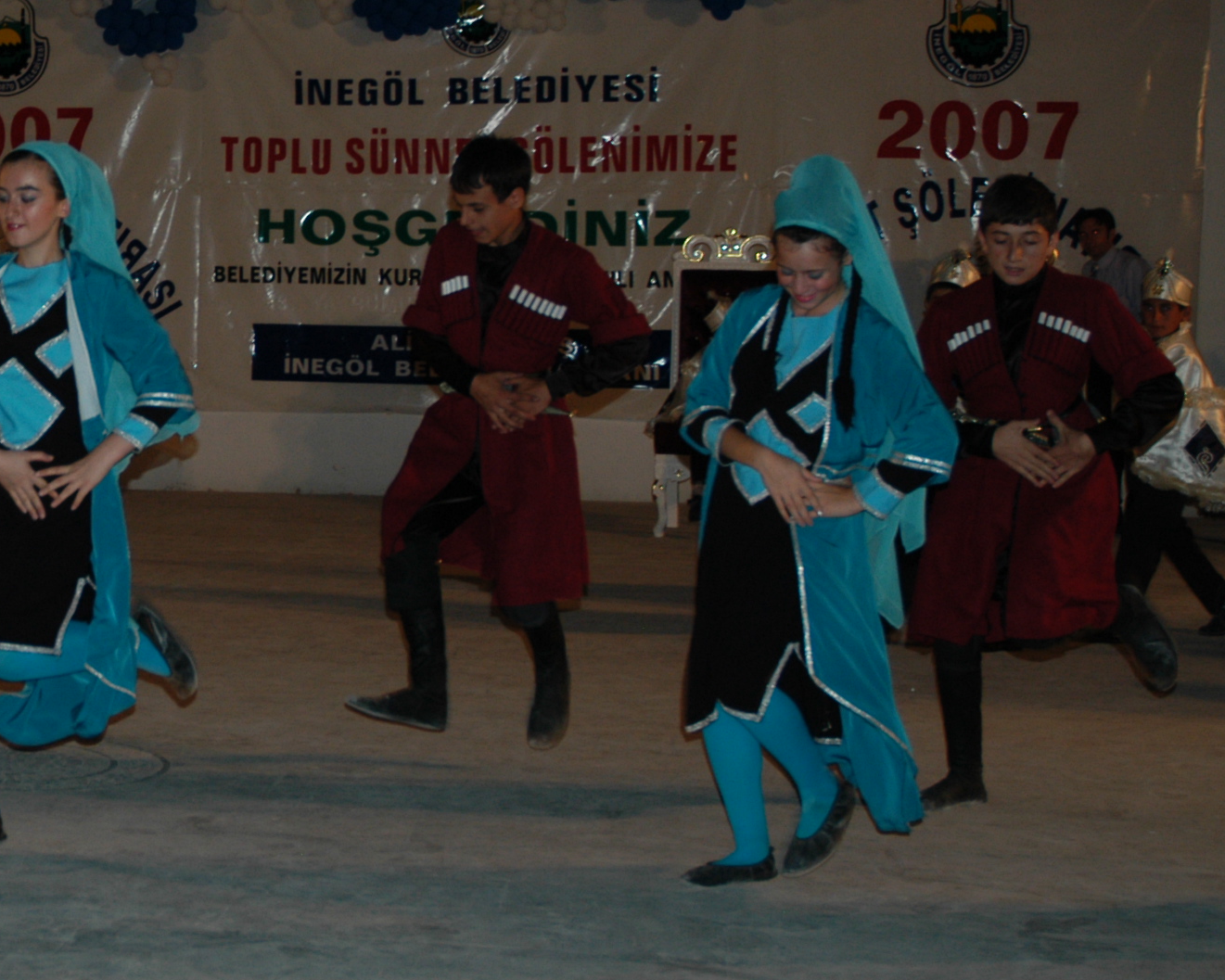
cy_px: 341
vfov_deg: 19.1
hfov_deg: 22.7
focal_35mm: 80
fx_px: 2903
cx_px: -44
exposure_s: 1/60
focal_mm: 25
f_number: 3.8
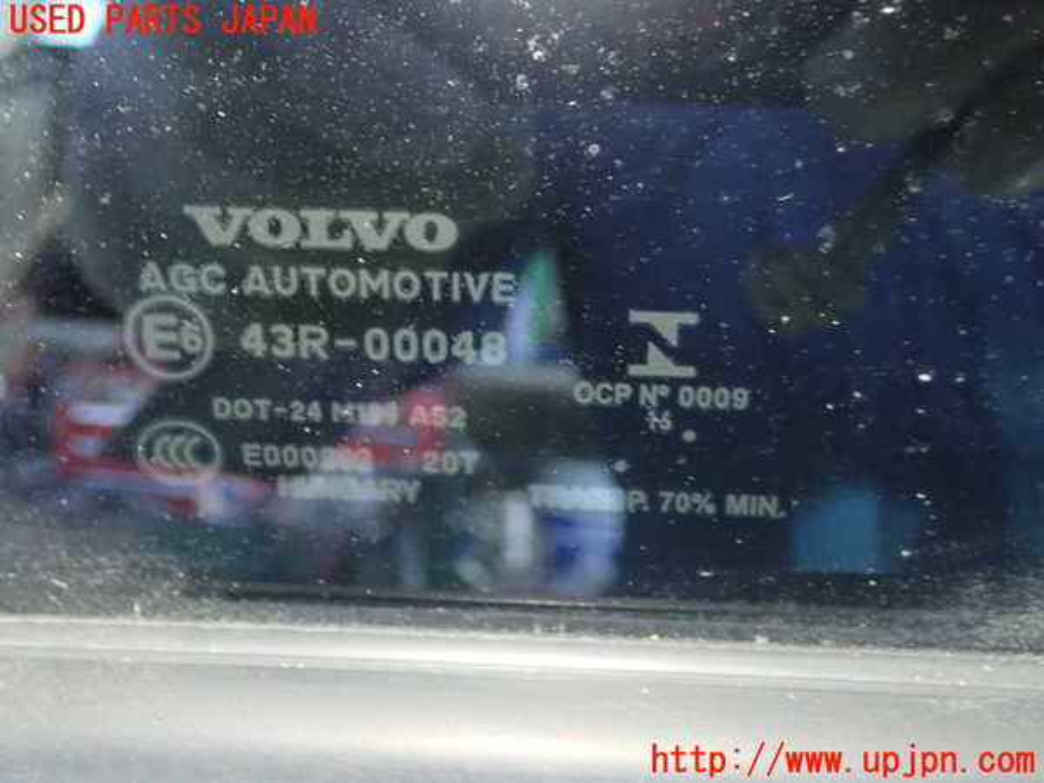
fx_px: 1387
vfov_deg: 31.5
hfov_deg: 41.2
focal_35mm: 46
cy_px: 392
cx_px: 522
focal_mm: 8.41
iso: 1250
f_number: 3.1
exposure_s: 1/13
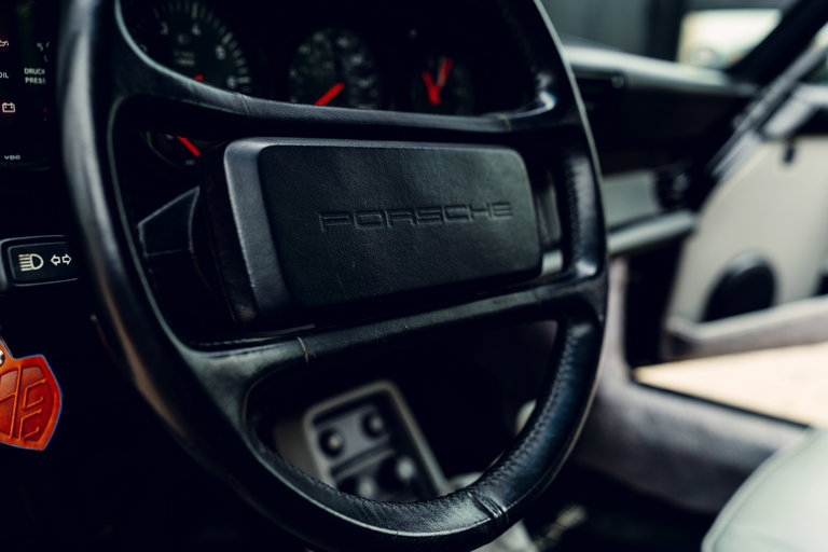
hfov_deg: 54.4
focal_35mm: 35
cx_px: 414
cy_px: 276
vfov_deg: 37.9
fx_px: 805
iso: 250
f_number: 3.2
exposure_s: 1/60
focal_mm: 35
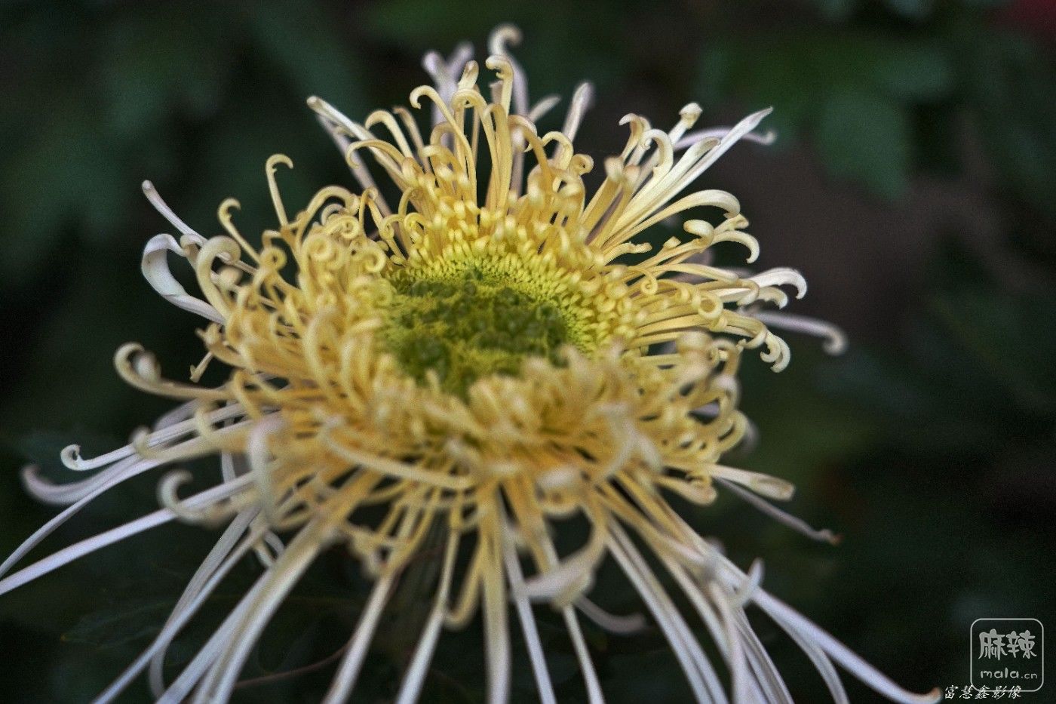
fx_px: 1584
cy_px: 352
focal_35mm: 54
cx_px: 528
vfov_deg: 25.1
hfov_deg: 36.9
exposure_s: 1/640
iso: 1250
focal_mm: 54
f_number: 5
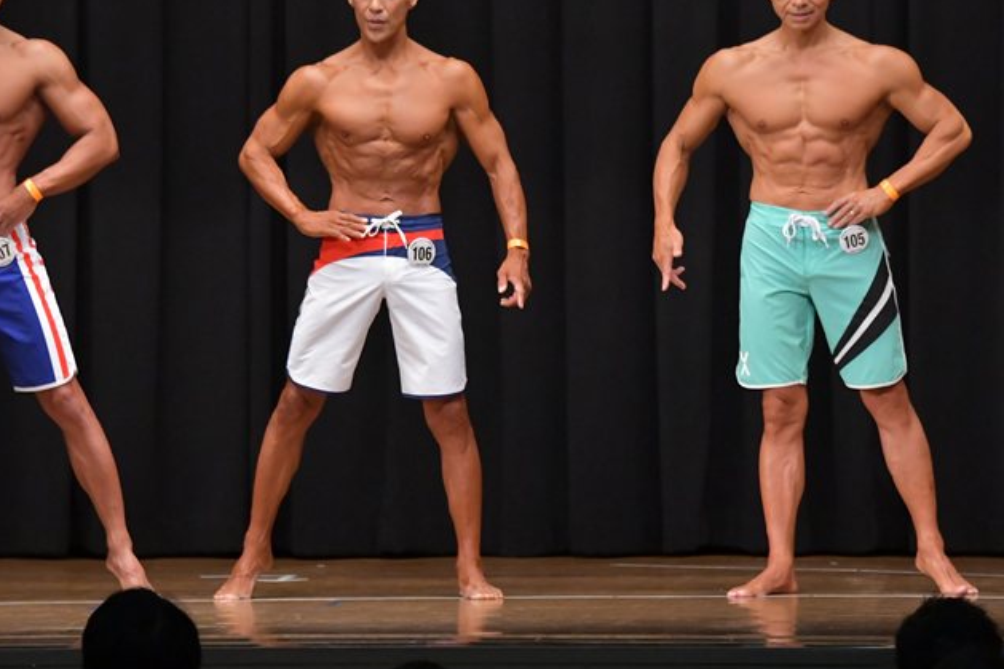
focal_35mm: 249
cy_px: 278
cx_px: 551
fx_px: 6942
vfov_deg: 5.5
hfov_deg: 8.3
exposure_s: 1/400
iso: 6400
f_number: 5.6
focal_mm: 135
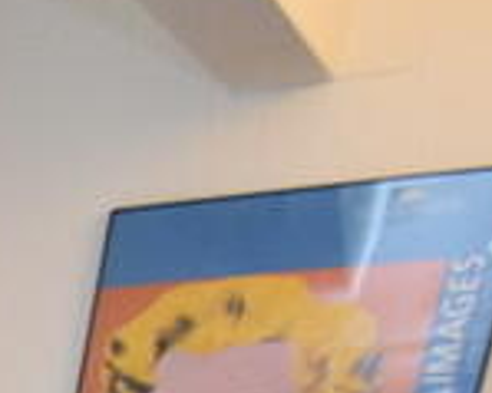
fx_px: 1412
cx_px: -987
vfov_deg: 11.7
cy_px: 1052
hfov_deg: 11.4
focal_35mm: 97
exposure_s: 1/60
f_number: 3.5
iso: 2200
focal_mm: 10
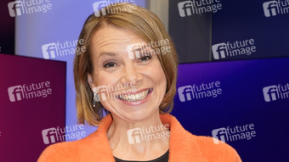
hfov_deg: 41.3
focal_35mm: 50
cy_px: 113
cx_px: 126
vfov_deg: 23.8
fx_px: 383
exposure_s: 1/160
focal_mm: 36
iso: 2000
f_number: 5.6
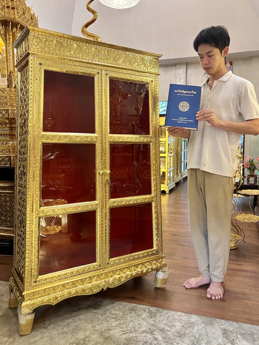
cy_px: 172
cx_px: 130
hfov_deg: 53.1
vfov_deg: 67.3
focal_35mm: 26
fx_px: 259
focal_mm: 5.96
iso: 320
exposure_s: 1/50
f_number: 1.6
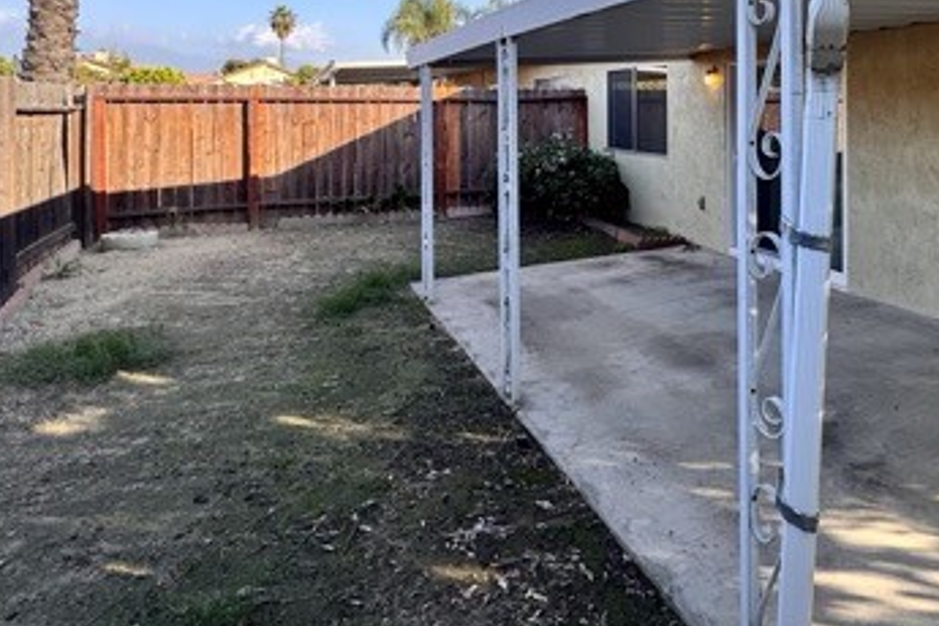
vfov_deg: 45.2
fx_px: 704
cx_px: 705
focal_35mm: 27
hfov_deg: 63.4
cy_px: 112
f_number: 2.2
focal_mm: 2.22
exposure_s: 1/354
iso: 40
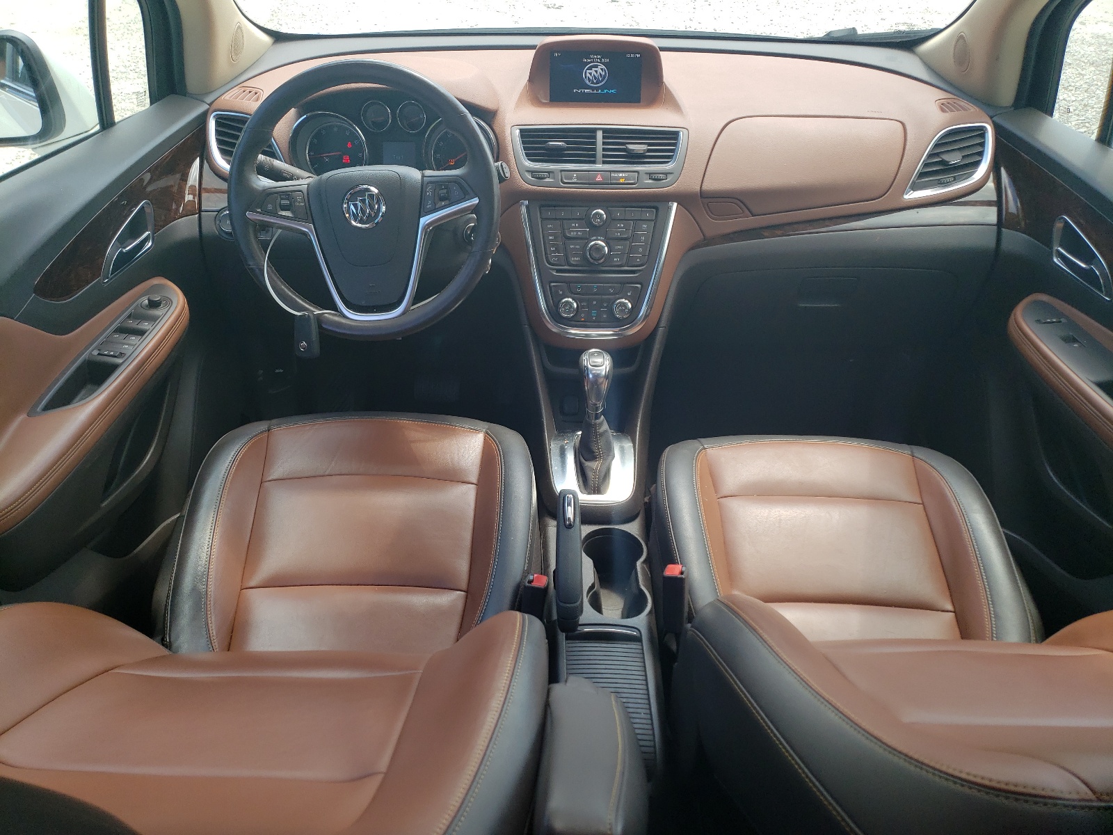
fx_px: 836
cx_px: 556
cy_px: 418
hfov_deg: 67.3
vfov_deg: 53.1
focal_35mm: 26
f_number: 1.5
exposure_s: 1/345
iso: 50
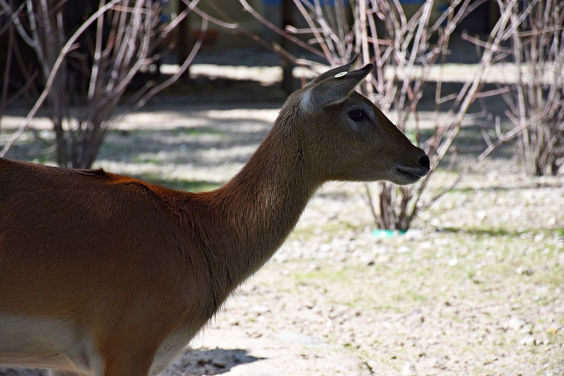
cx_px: 282
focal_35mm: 210
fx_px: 3290
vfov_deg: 6.5
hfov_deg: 9.8
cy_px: 188
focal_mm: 140
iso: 400
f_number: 5.6
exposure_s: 1/1000
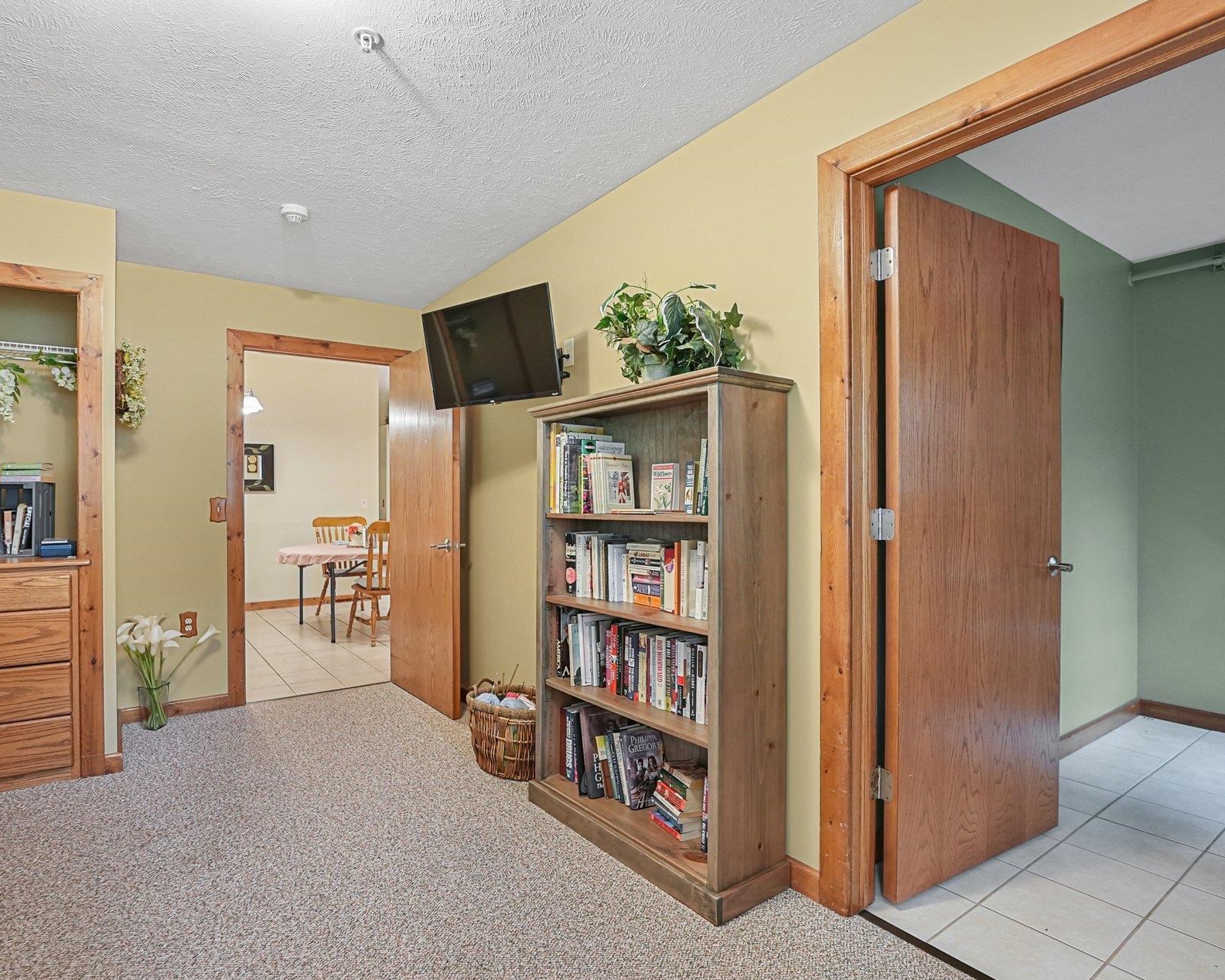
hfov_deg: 89.4
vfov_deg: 76.8
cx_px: 553
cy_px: 527
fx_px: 616
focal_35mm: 17
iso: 2500
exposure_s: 1/30
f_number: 3.2
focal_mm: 14
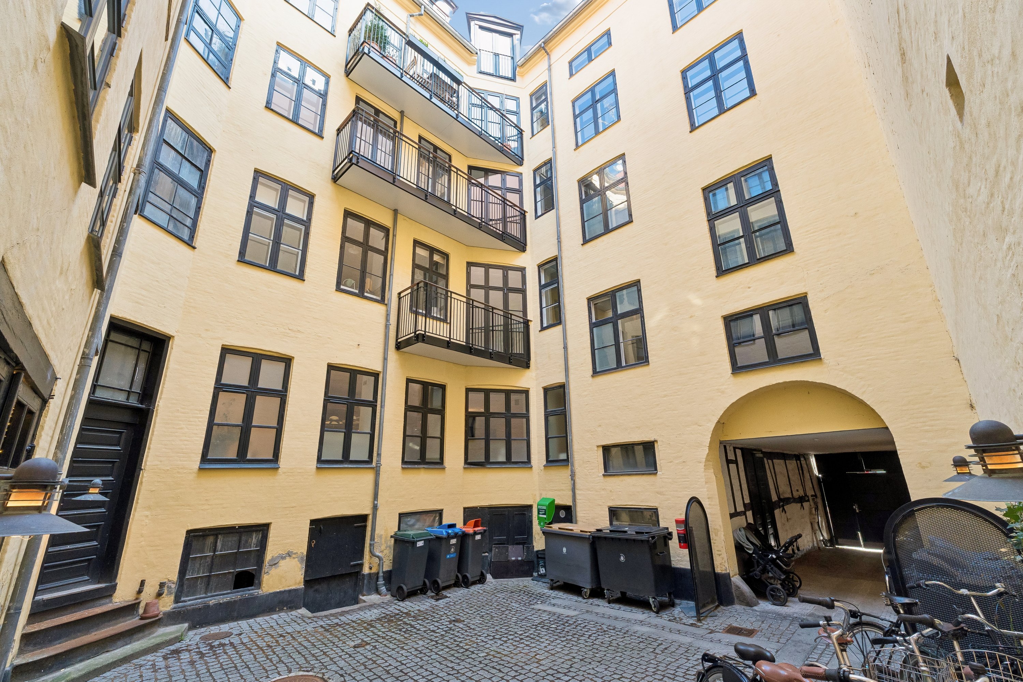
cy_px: 341
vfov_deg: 77.3
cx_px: 512
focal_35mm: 15
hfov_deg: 100.4
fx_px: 426
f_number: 7.1
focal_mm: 10
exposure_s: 1/50
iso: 400
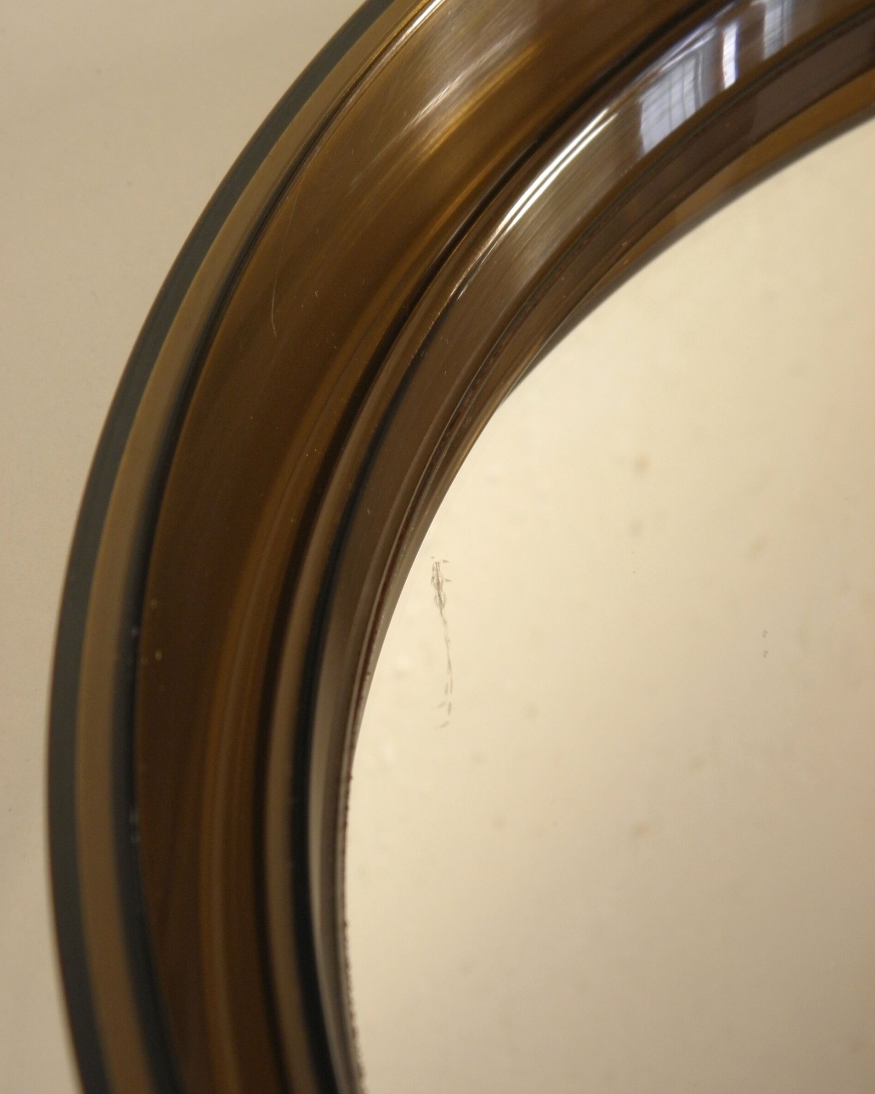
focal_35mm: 84
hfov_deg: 18.3
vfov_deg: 22.7
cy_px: 543
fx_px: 2719
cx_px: 435
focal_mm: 14.3
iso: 125
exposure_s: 1/50
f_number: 4.4
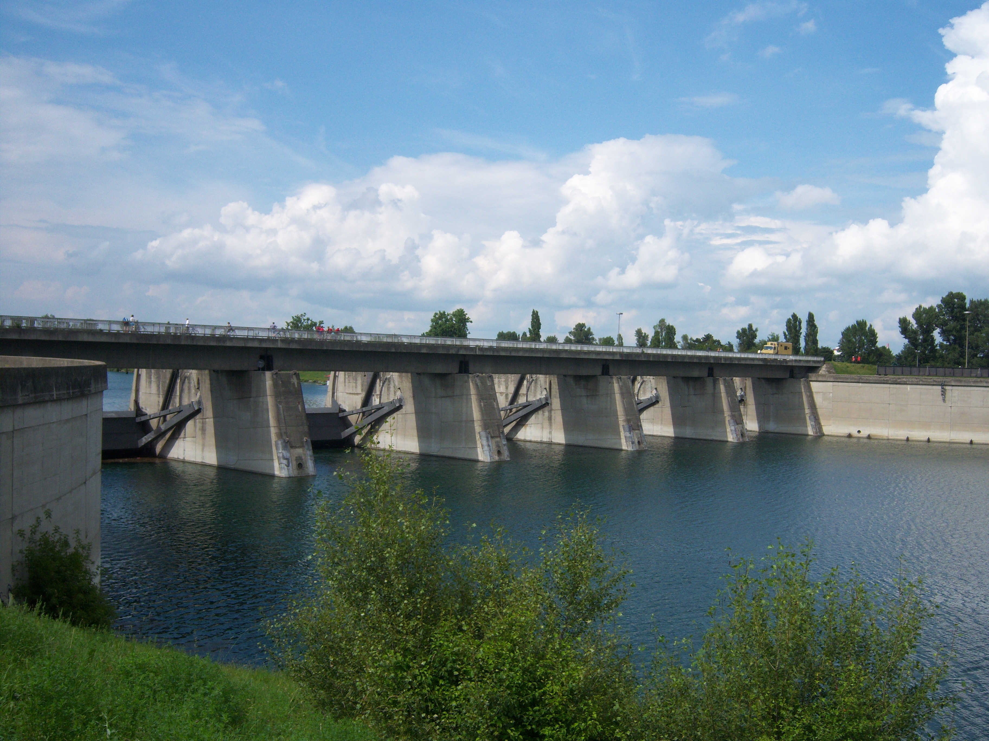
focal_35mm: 36
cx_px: 494
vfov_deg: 39.7
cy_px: 370
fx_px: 1029
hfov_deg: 51.4
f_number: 4.8
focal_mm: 7.5
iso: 80
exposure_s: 1/1000
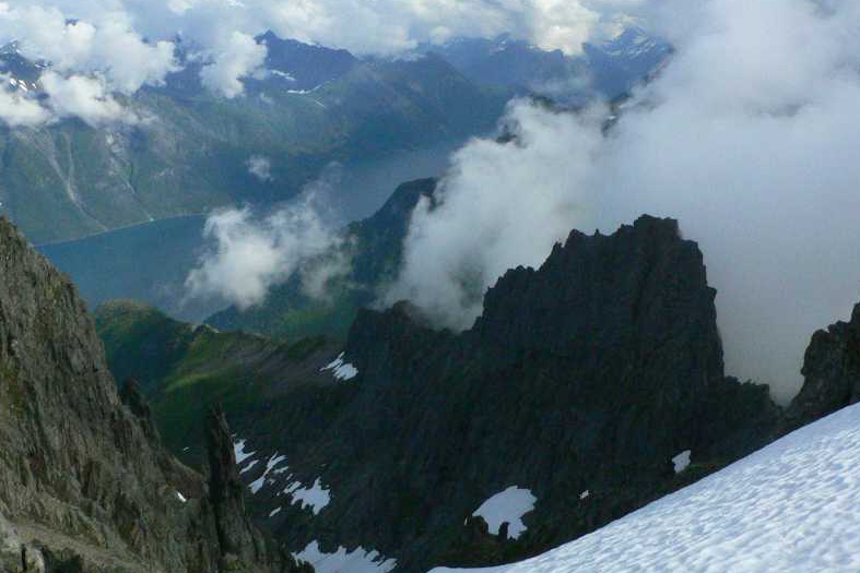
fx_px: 884
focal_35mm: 37
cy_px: 267
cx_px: 428
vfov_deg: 35.9
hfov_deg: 51.9
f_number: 6.5
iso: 400
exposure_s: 1/1600
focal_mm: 4.6
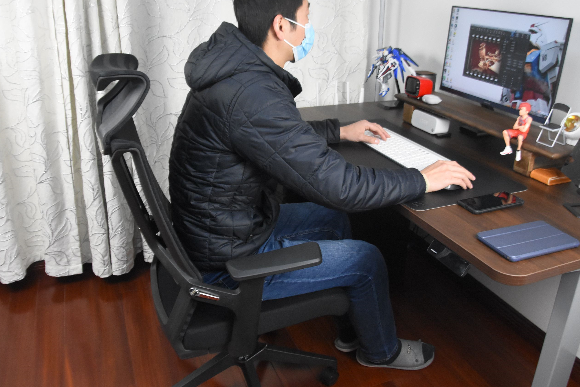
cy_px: 182
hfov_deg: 58.7
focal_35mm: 32
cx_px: 275
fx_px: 516
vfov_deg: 41.1
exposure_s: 1/125
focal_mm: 18
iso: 3200
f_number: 5.6
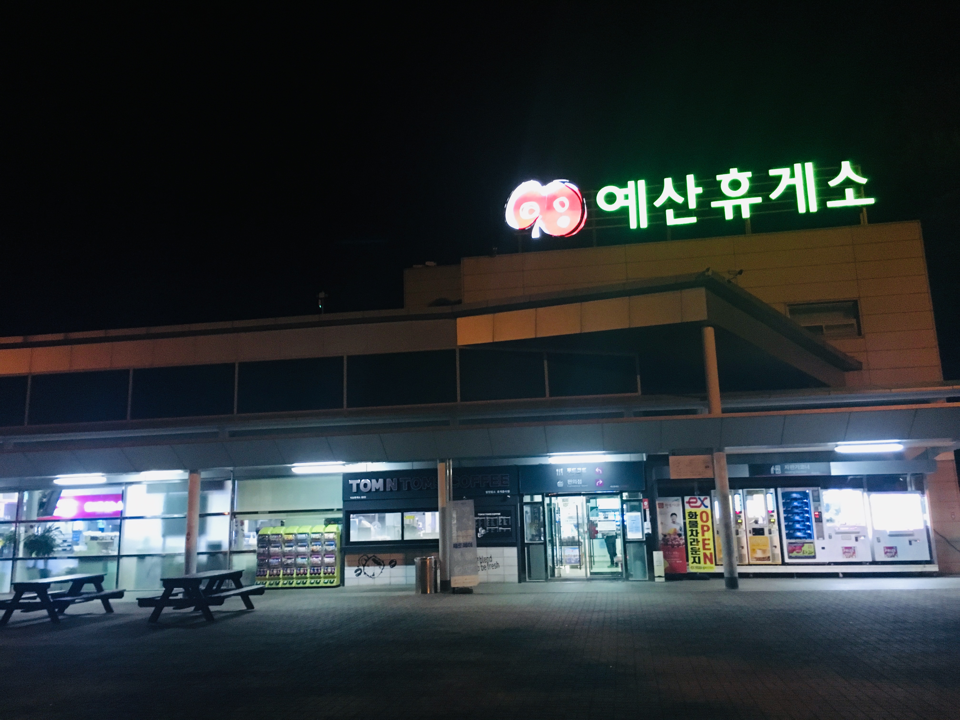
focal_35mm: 29
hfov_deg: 61.7
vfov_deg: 48.2
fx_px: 804
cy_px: 360
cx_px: 480
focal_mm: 4.15
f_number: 2.2
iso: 250
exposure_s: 1/15
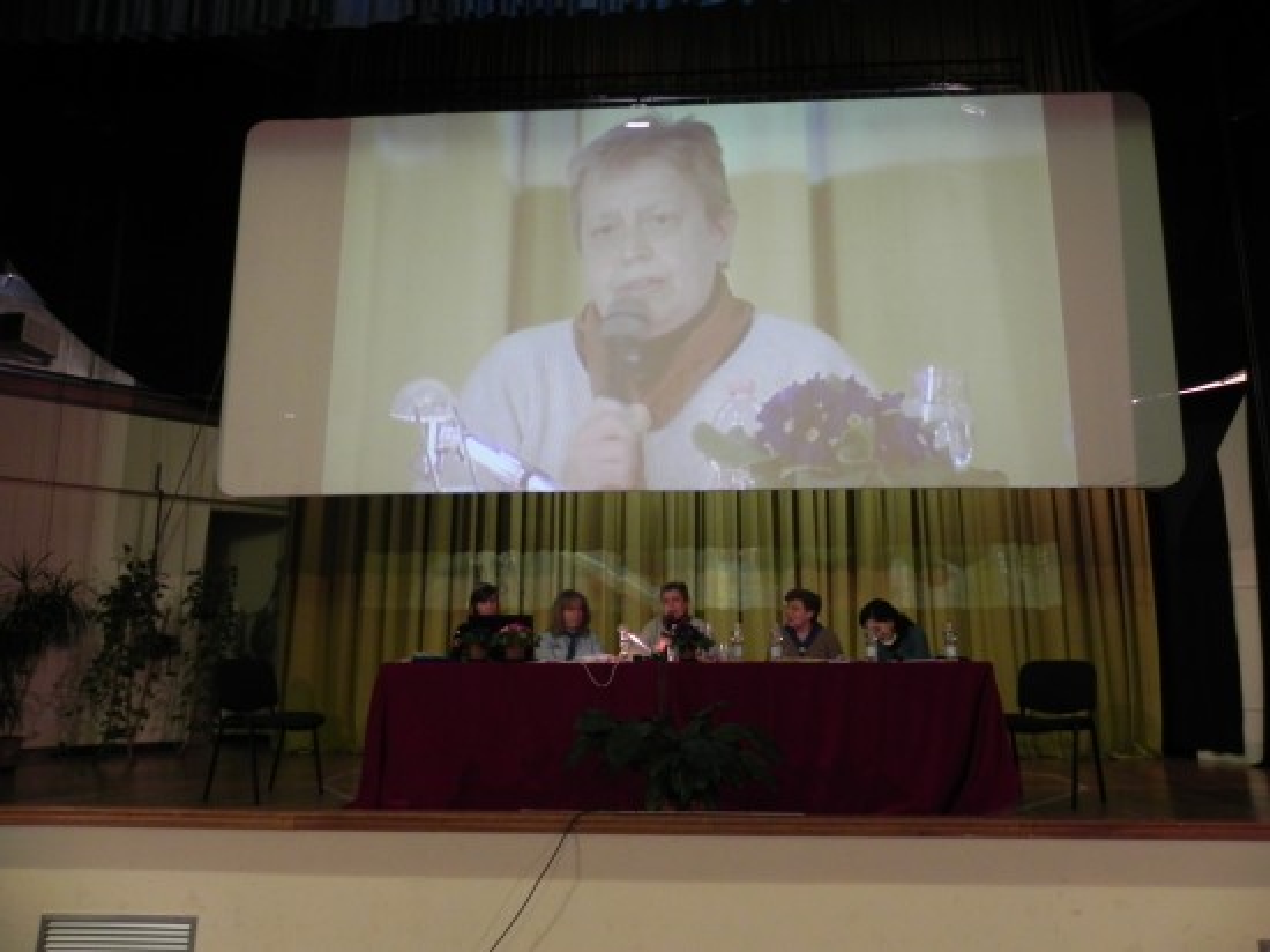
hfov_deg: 67.3
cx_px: 635
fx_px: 953
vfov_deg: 53.0
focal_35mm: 26
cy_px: 476
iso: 400
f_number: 2.8
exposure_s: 1/21
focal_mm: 4.6
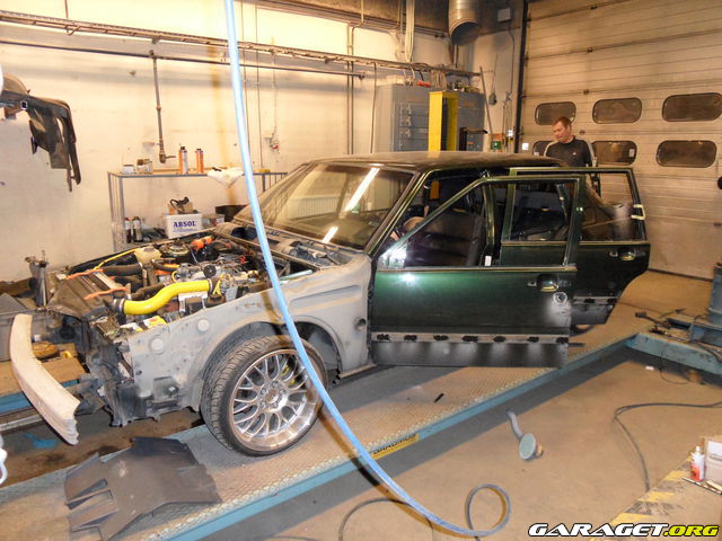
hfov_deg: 71.6
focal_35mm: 24
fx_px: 501
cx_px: 361
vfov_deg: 56.8
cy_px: 270
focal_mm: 3.9
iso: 400
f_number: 3.2
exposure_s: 1/30
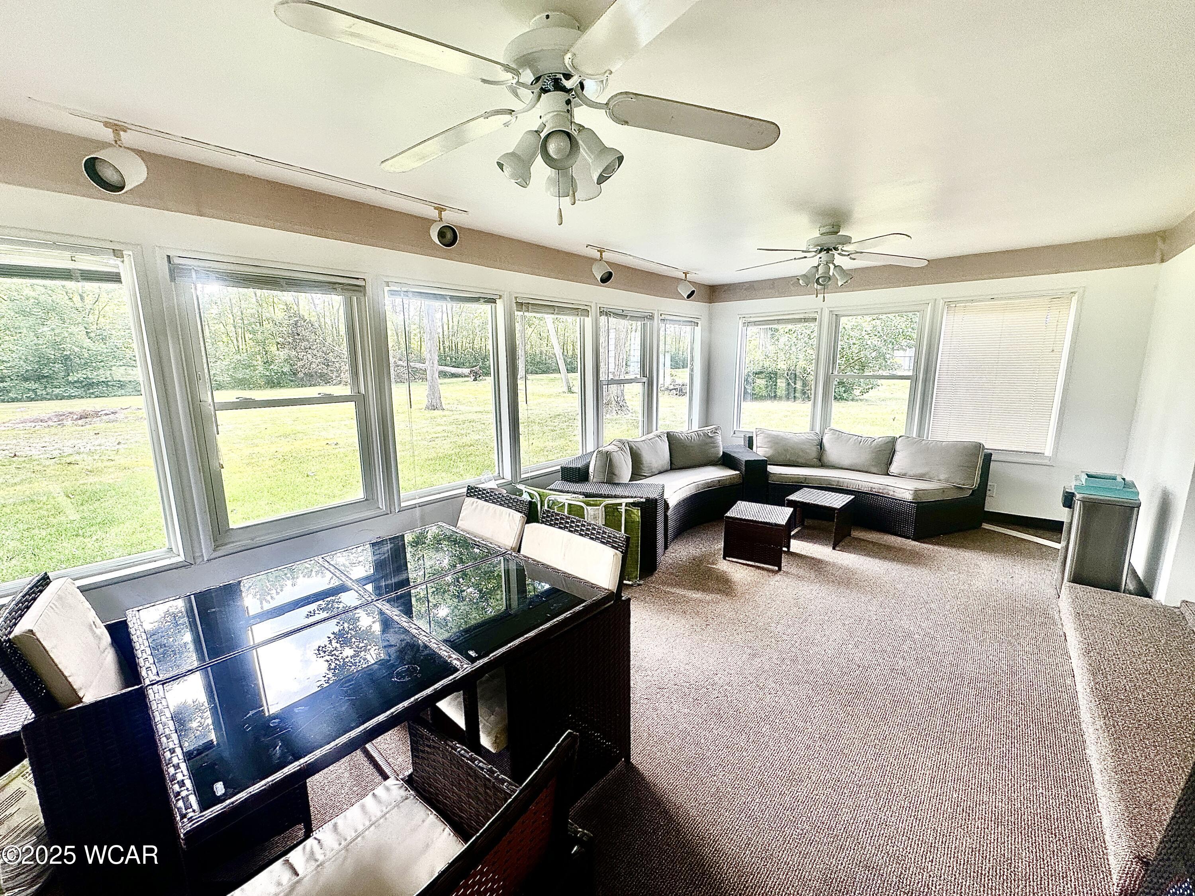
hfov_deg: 102.1
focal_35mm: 14
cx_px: 598
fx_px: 483
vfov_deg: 85.7
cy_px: 448
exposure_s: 1/99
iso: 64
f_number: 2.2
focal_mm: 2.22
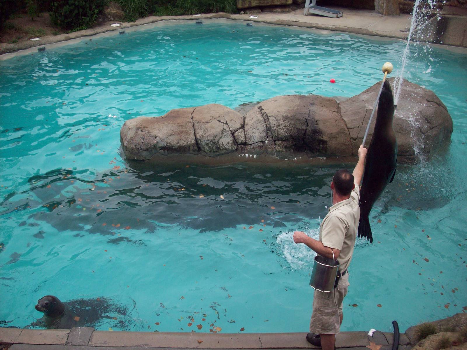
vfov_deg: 38.7
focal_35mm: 37
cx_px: 234
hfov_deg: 50.1
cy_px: 175
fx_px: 499
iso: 80
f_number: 2.8
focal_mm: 6.2
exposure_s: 1/615
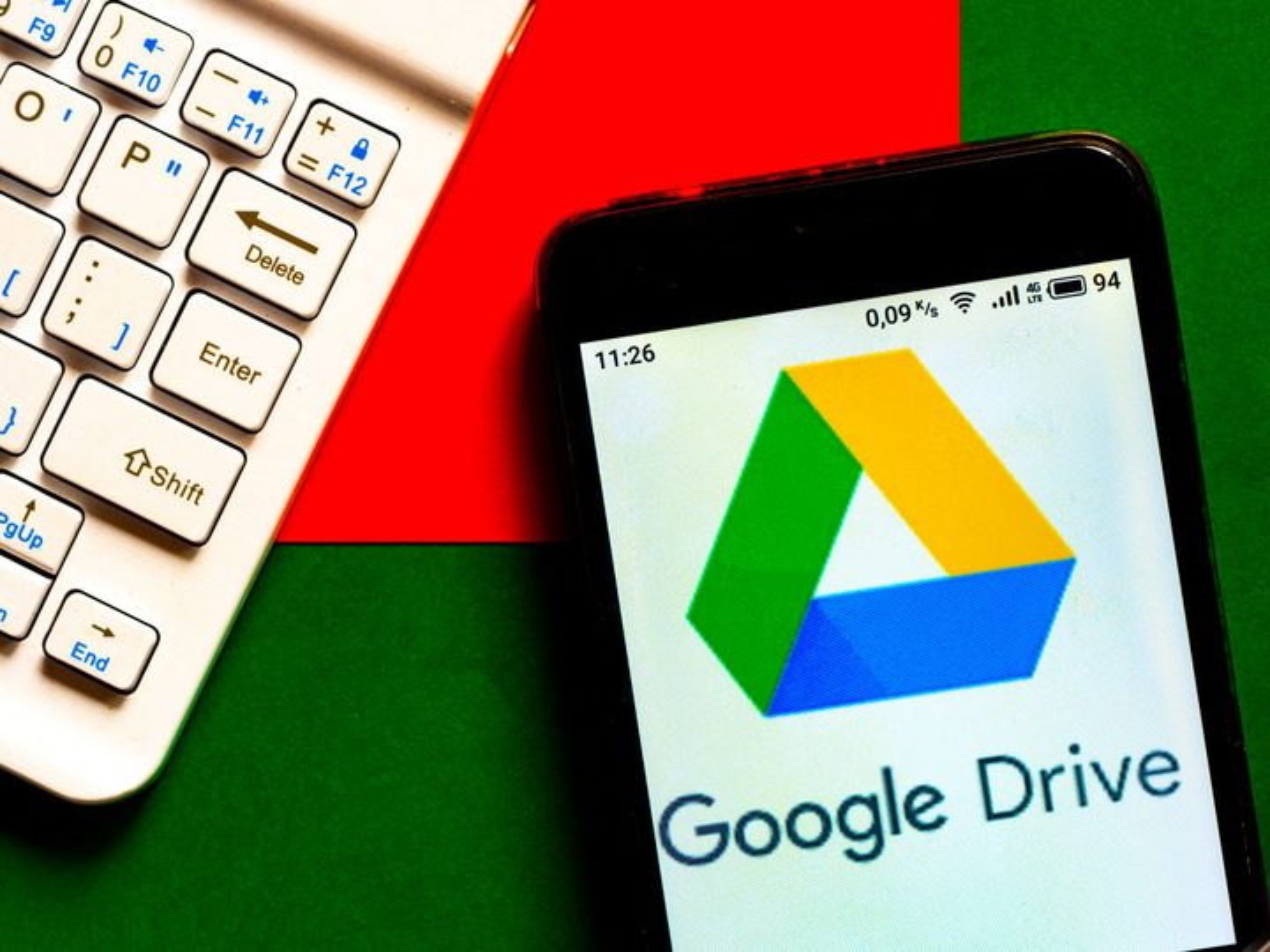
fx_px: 4403
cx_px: 635
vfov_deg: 12.3
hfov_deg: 16.4
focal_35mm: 120
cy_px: 476
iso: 200
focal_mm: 60
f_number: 4.5
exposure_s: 1/20
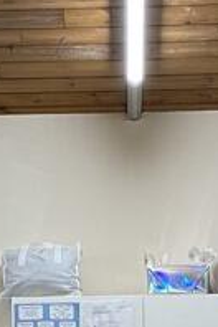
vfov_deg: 14.0
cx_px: 109
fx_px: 1272
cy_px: 444
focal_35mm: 140
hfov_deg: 9.8
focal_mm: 4.25
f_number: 1.8
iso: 80
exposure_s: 1/50
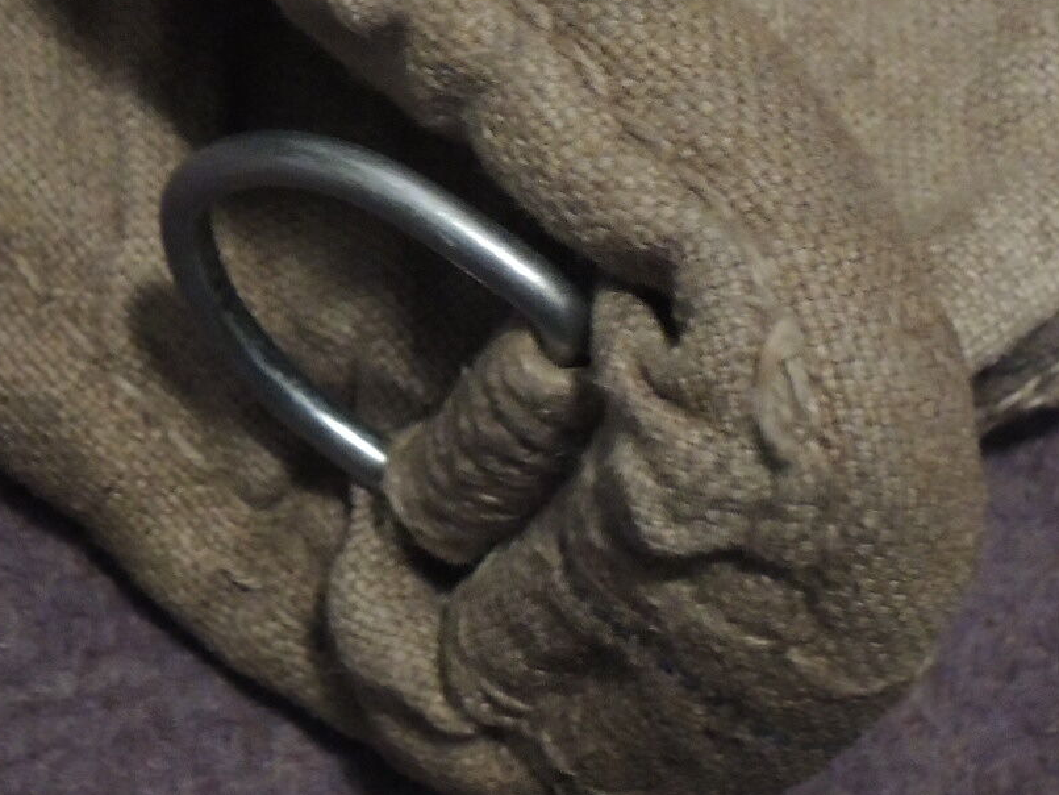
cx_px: 593
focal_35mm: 127
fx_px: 3886
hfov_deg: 15.5
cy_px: -25
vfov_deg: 11.5
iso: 800
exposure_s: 1/5
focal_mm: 8.1
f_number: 2.8
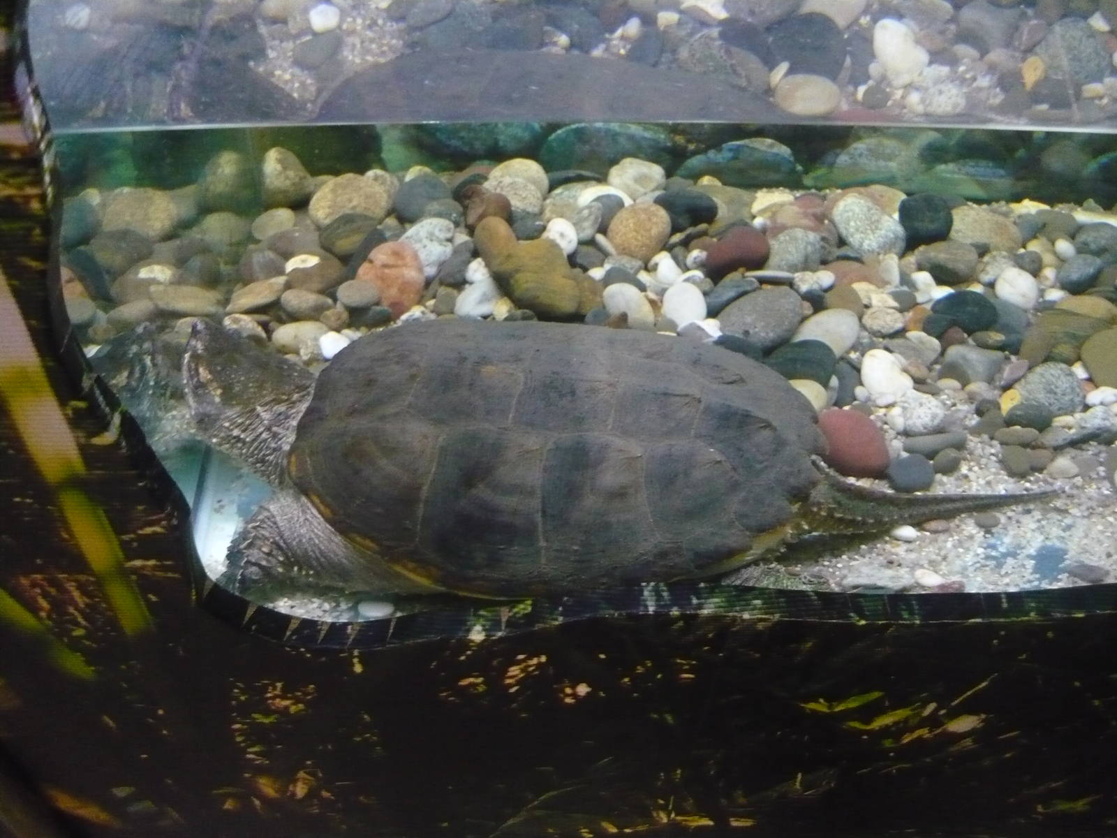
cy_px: 419
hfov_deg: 55.4
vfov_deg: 42.9
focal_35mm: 33
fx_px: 1065
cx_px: 558
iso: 800
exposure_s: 1/15
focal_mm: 5.5
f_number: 2.8
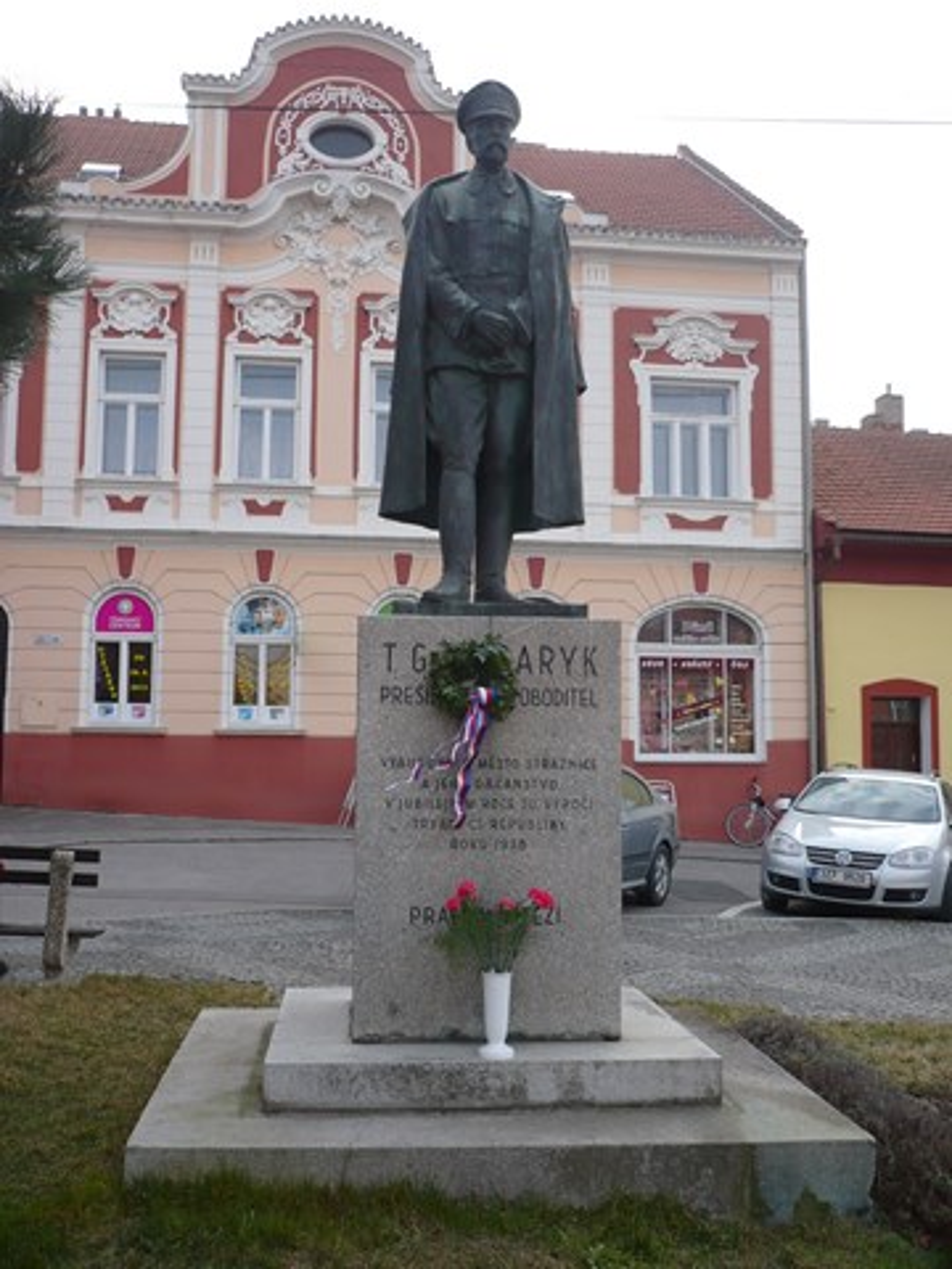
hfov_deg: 40.7
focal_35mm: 35
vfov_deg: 52.6
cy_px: 634
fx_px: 1283
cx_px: 476
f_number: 2.8
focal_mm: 5.8
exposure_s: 1/320
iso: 100
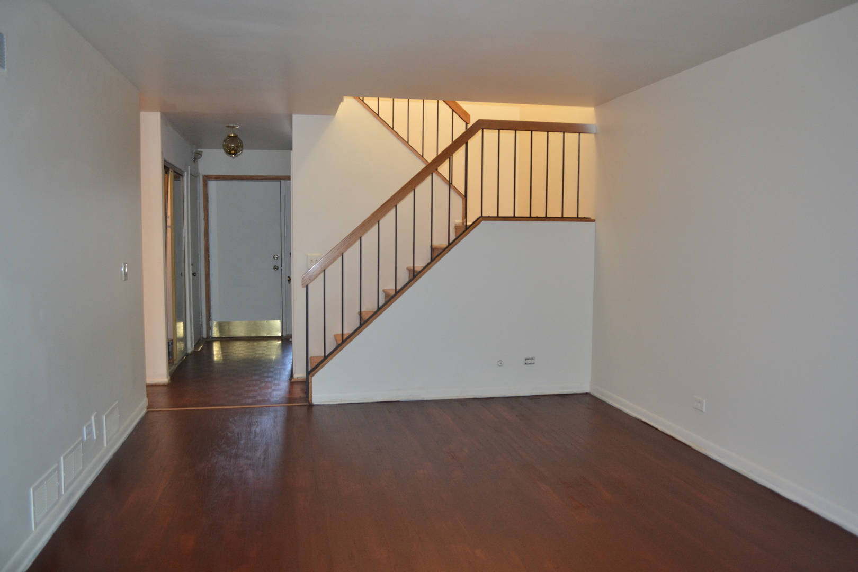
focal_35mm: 27
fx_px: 643
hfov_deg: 67.4
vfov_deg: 47.9
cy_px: 286
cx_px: 429
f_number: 4.5
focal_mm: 18
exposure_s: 1/60
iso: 800
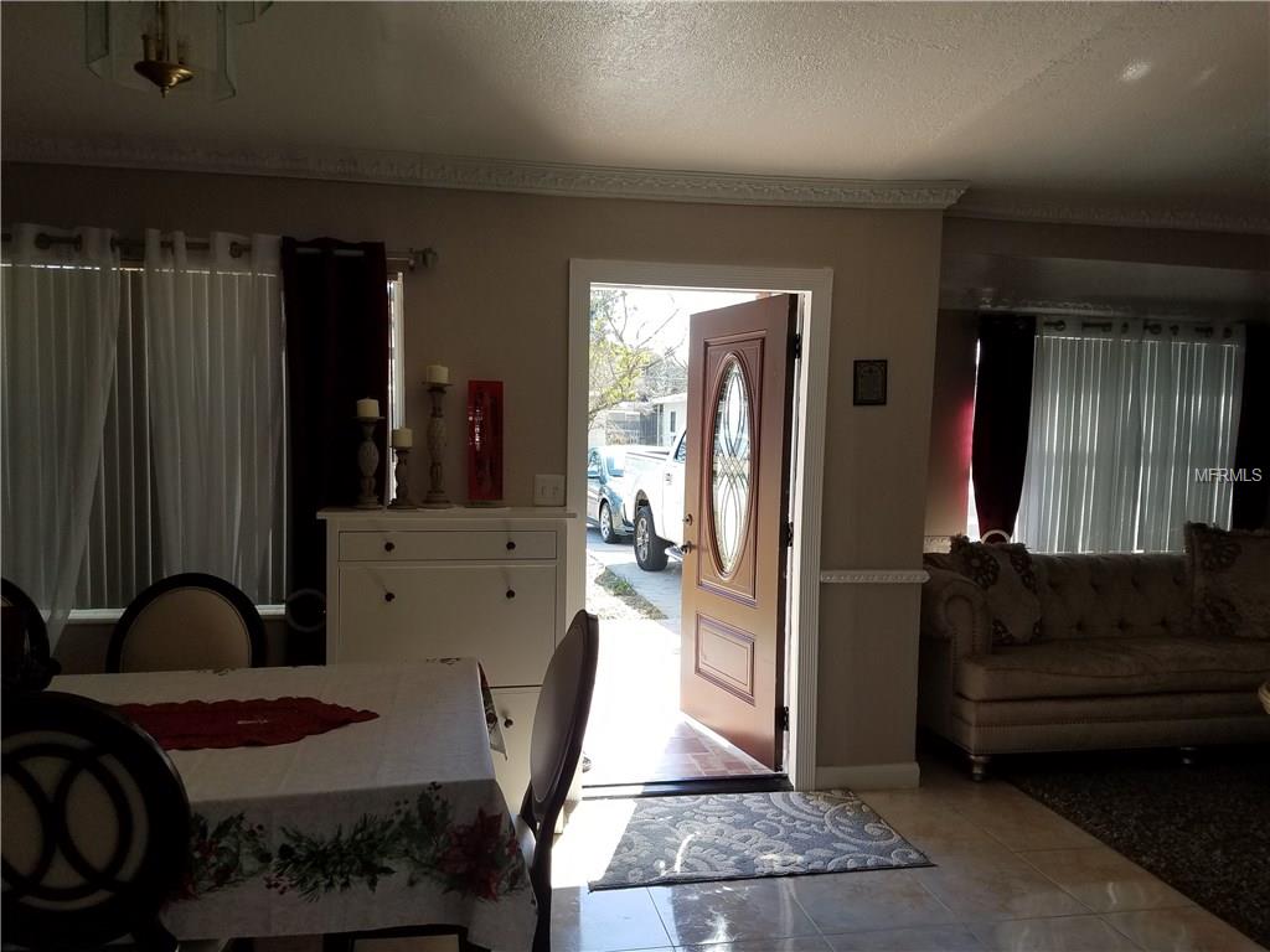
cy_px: 476
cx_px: 635
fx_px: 954
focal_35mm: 26
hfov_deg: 67.3
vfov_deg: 53.1
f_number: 1.7
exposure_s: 1/246
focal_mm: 4.2
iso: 40
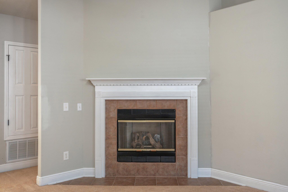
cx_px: 144
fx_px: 240
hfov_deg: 62.0
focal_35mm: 30
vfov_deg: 43.5
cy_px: 96
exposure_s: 1/25
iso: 320
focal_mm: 30
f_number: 9
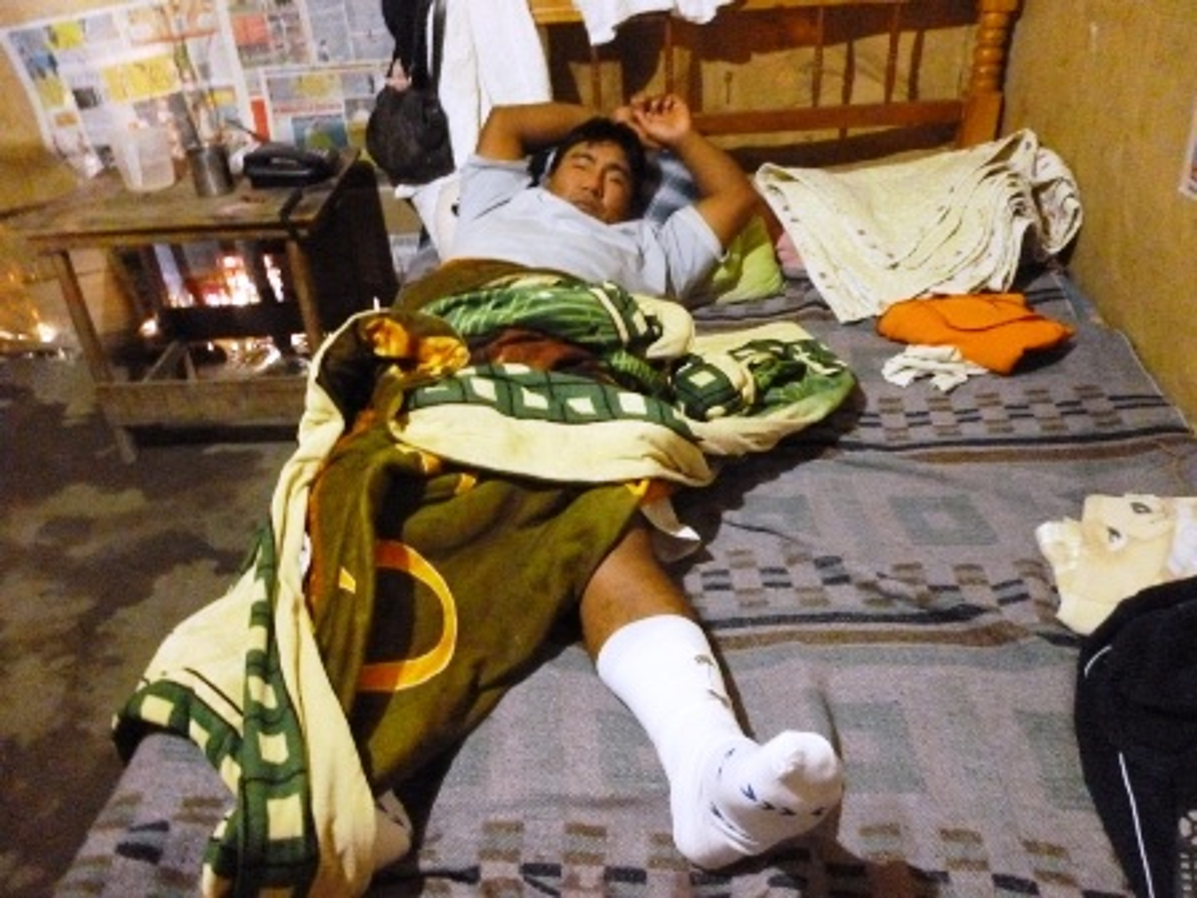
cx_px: 598
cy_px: 449
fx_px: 968
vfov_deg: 49.7
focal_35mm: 28
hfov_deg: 63.4
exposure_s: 1/4
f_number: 3.1
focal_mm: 5
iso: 1250
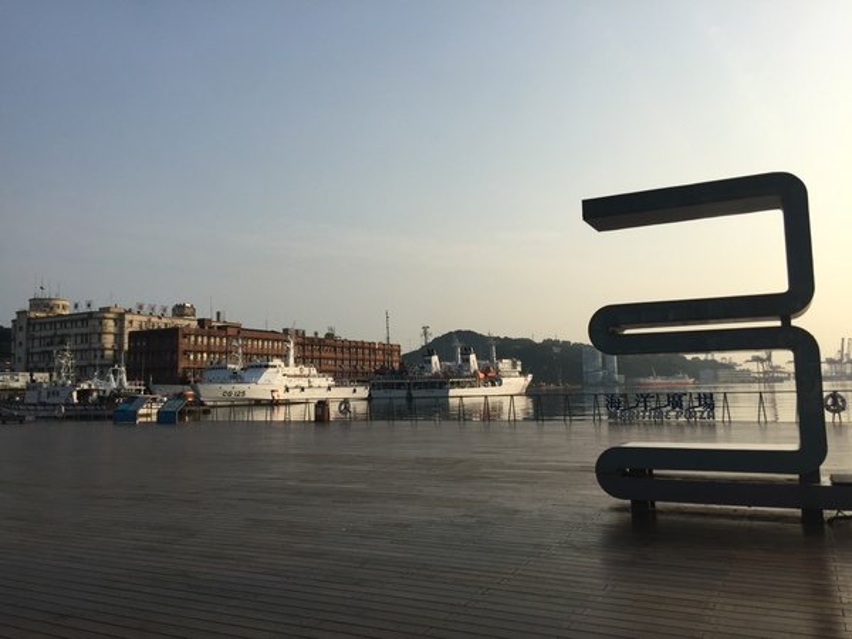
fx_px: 714
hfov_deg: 61.7
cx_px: 426
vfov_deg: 48.2
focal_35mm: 29
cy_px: 320
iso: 32
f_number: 2.2
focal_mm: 4.15
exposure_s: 1/2083
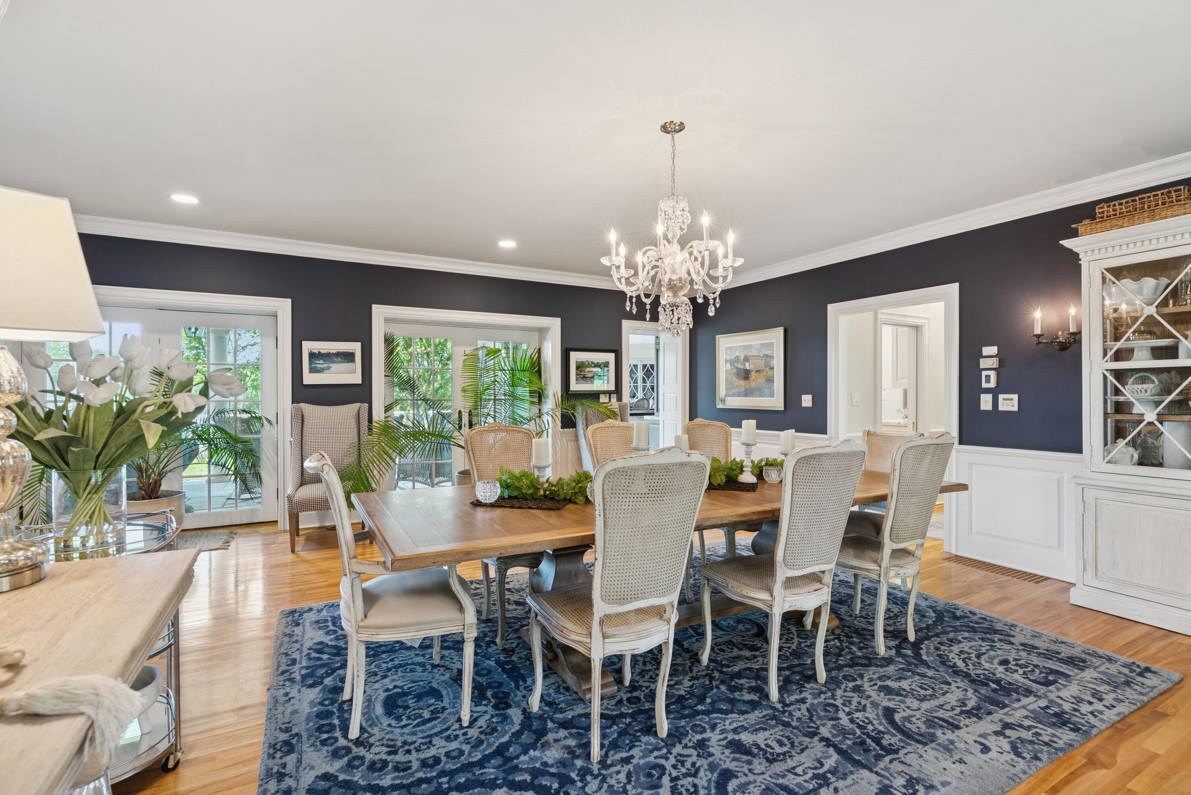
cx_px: 596
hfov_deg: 96.7
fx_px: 530
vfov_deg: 73.8
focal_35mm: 16
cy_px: 398
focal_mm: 16
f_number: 7.1
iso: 320
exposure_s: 1/5
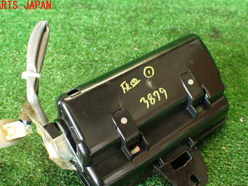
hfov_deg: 47.8
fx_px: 279
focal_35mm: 39
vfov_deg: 36.7
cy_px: 113
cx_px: 111
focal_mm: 5.79
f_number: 2.4
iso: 320
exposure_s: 1/30
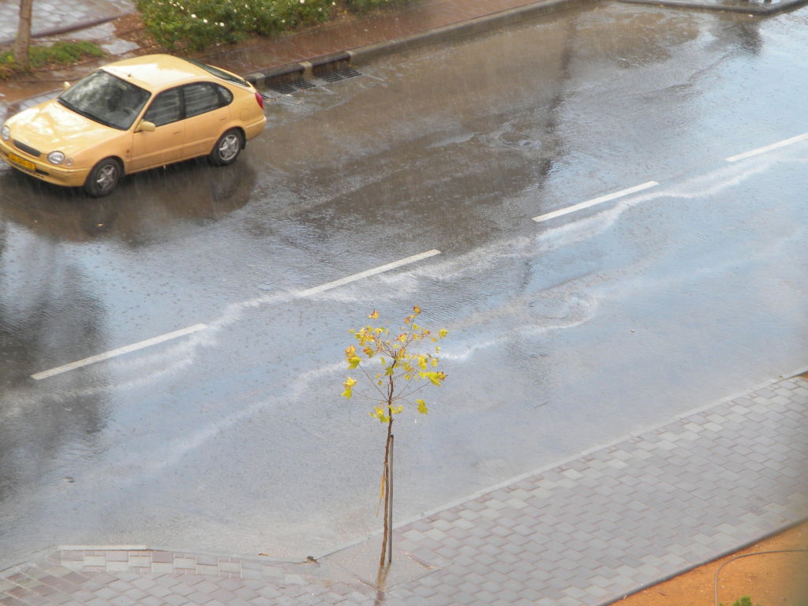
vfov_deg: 10.0
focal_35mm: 148
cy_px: 303
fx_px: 3455
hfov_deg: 13.3
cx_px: 404
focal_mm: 26.8
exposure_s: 1/116
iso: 80
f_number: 5
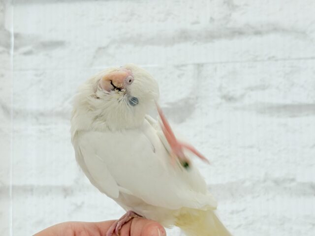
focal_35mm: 52
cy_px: 118
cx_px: 158
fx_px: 473
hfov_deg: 36.8
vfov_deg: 28.0
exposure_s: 1/100
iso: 32
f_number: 1.6
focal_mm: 5.96
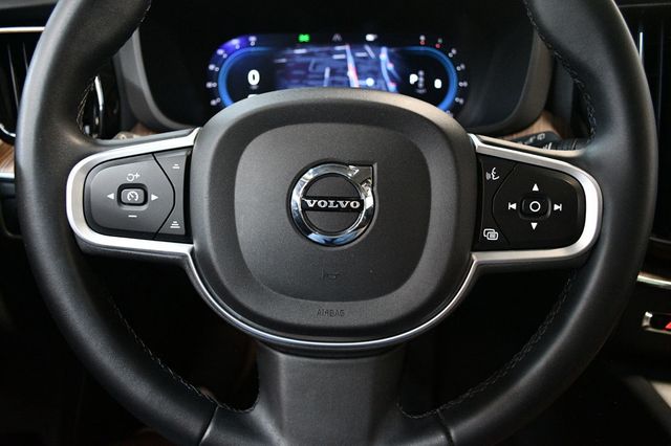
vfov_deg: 47.9
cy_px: 223
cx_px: 336
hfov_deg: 67.4
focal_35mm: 27
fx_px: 503
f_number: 3.5
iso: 4000
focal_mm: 18
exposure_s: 1/60
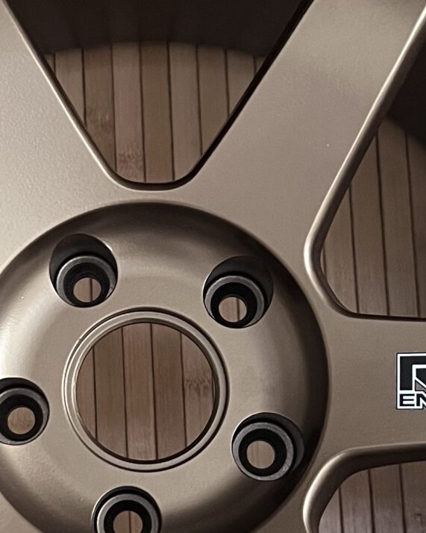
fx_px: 1434
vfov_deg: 21.0
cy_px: 328
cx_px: 119
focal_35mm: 91
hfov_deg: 16.8
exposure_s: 1/60
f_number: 1.5
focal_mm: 5.7
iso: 400
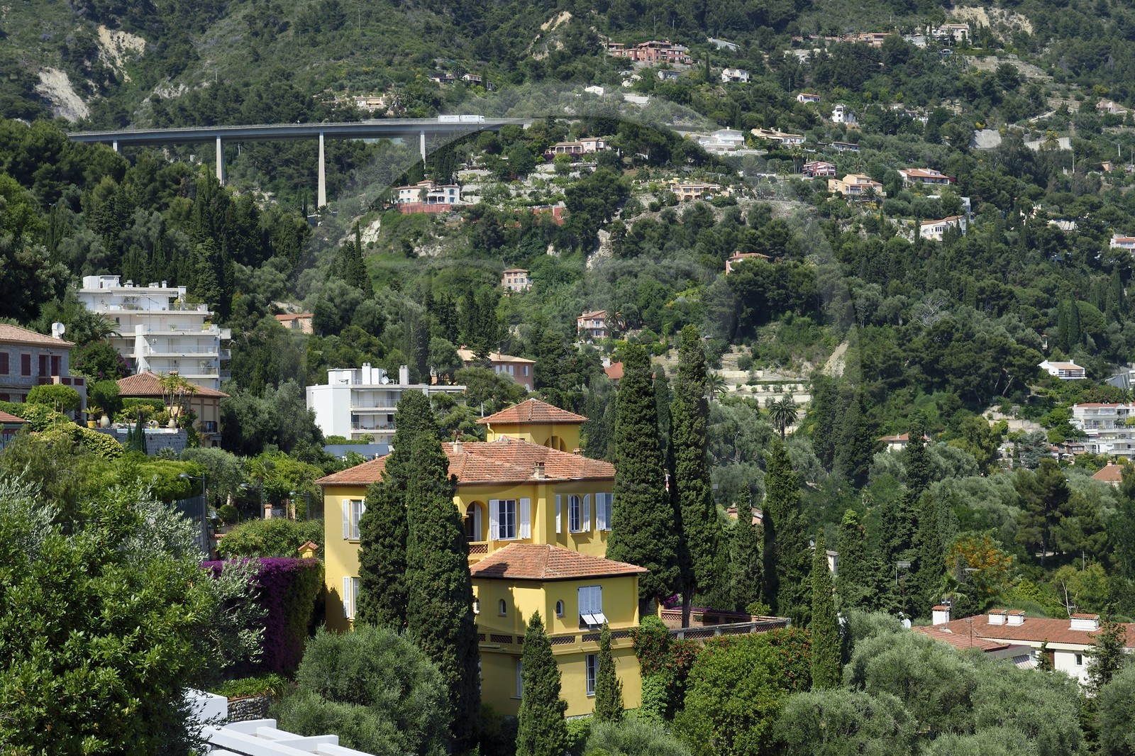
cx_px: 568
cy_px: 378
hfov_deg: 28.8
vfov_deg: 19.4
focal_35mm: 70
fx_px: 2206
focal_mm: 70
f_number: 13
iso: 200
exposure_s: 1/200
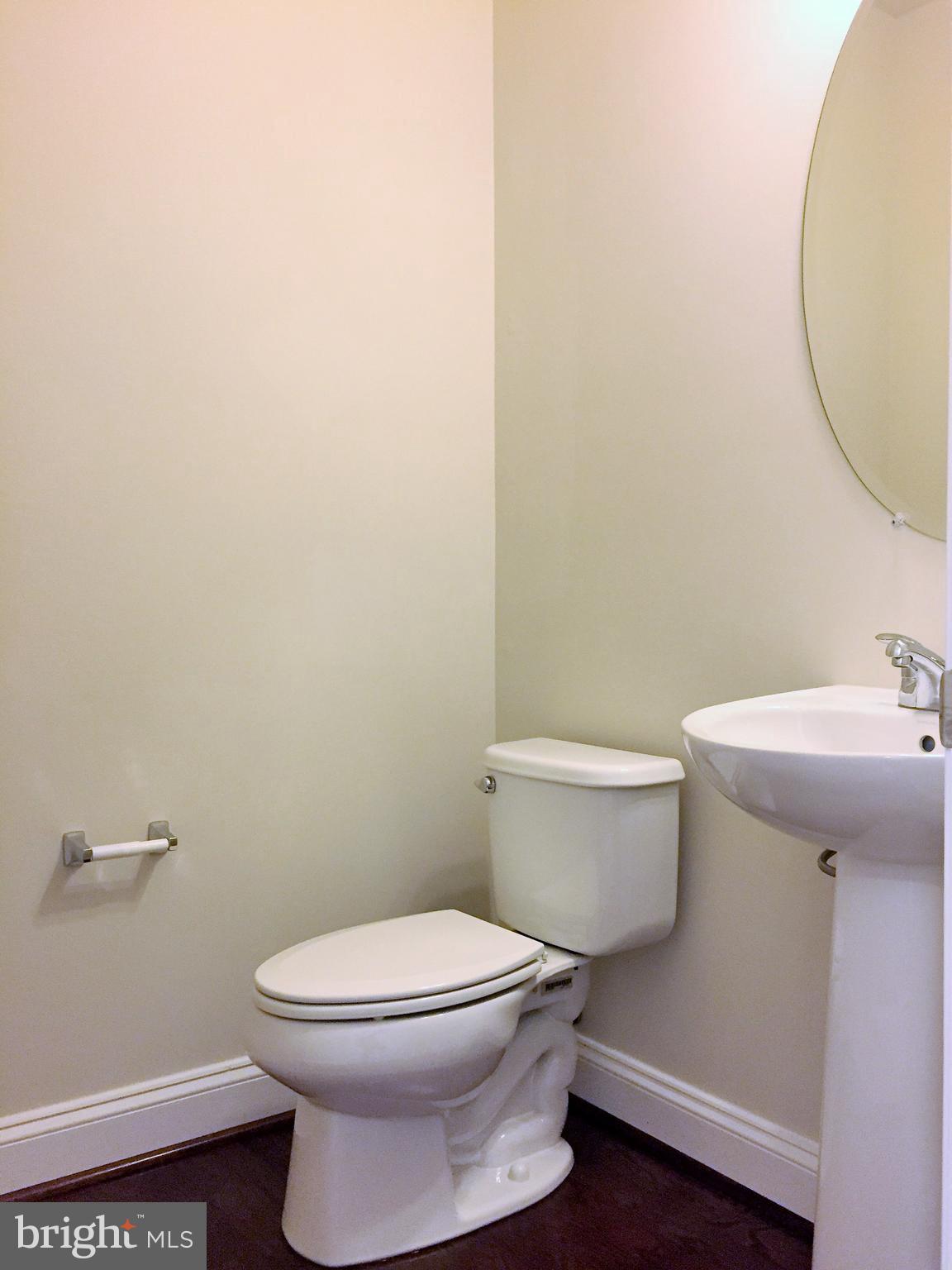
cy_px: 635
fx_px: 1063
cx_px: 476
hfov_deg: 48.2
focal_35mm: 29
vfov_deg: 61.7
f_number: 2.2
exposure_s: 1/30
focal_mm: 4.15
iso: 160
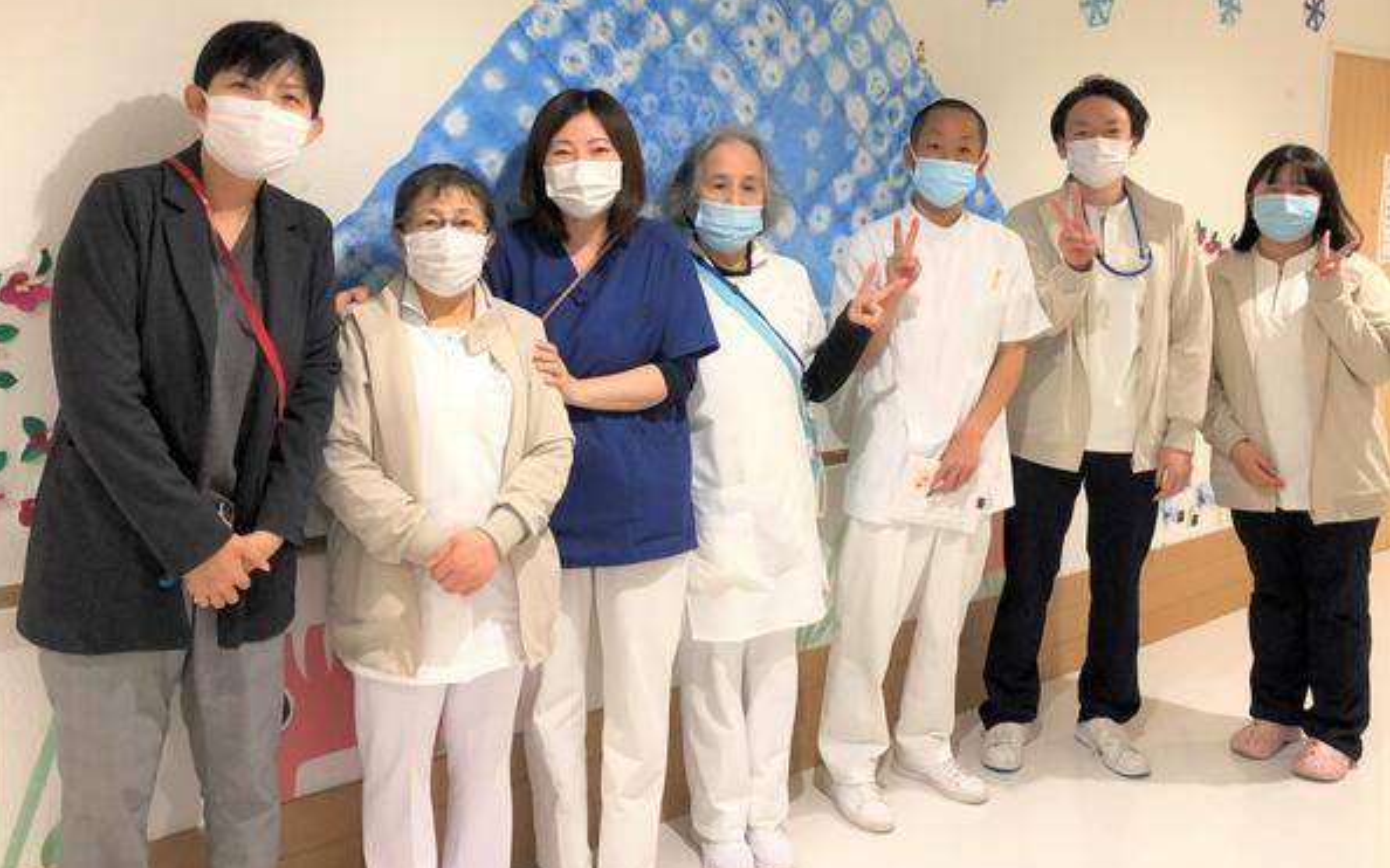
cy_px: 395
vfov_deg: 41.8
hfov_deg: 62.9
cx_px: 690
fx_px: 1136
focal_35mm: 30
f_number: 1.8
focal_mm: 3.99
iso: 160
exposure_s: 1/100
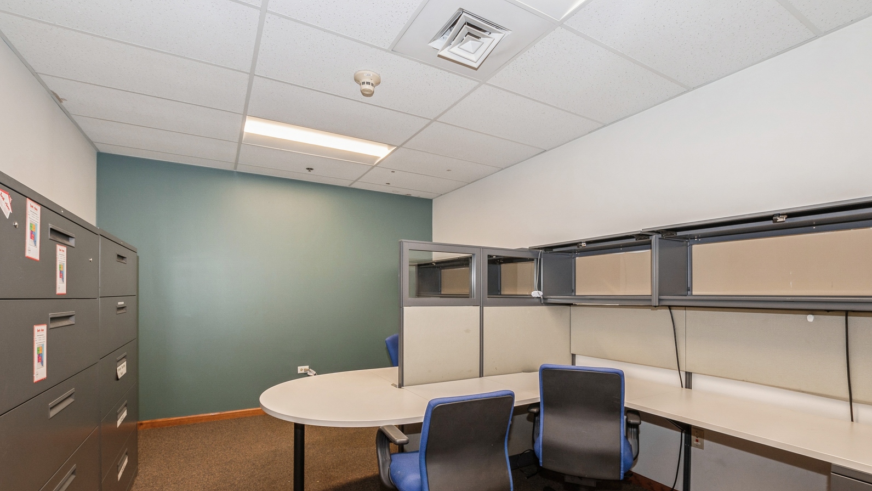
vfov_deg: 66.5
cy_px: 291
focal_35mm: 16
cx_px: 435
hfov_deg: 99.4
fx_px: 370
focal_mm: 10
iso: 250
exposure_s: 1/20
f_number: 7.1
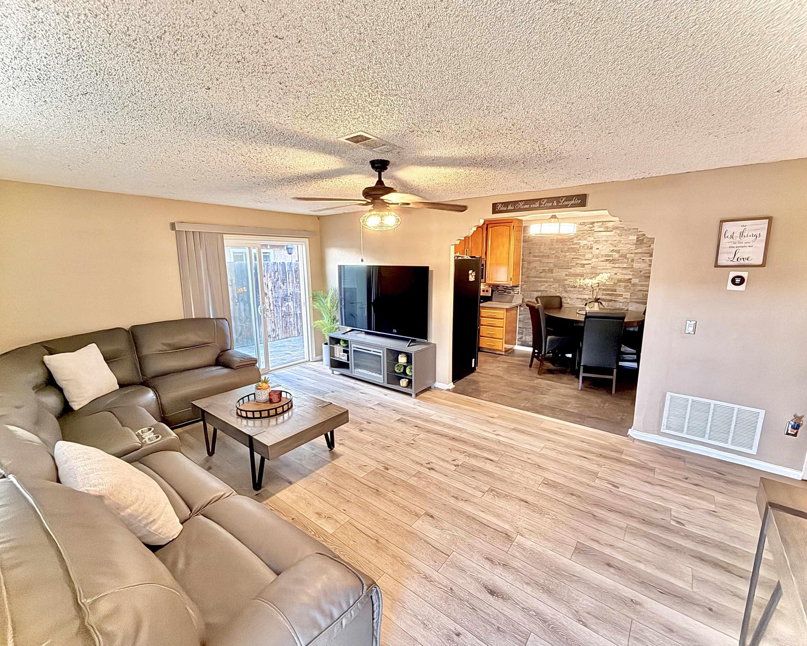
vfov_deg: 84.0
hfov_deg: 96.8
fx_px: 358
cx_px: 412
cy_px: 326
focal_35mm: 15
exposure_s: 1/60
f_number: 2.2
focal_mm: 2.22
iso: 1250
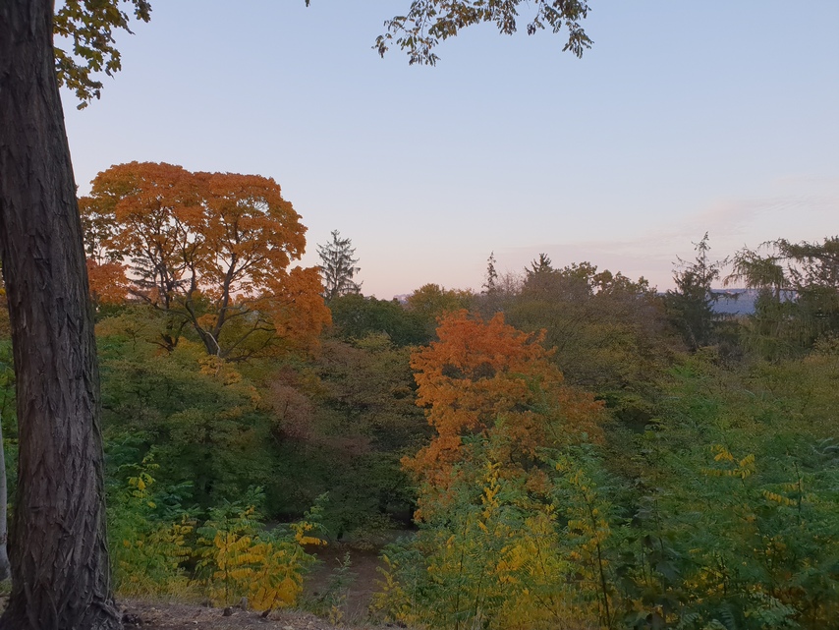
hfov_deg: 67.3
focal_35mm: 26
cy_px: 315
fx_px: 630
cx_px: 420
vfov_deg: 53.1
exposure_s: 1/100
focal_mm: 4.3
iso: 50
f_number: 2.4
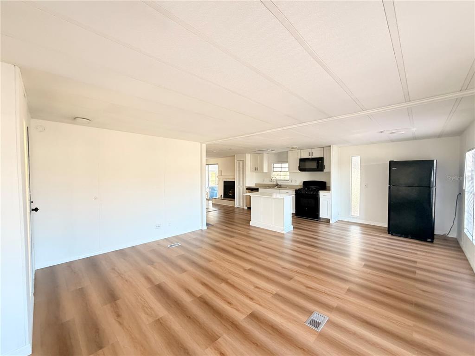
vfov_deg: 85.7
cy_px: 178
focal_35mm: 14
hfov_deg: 102.1
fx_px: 192
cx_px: 238
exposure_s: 1/66
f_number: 2.2
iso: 320
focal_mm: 2.22
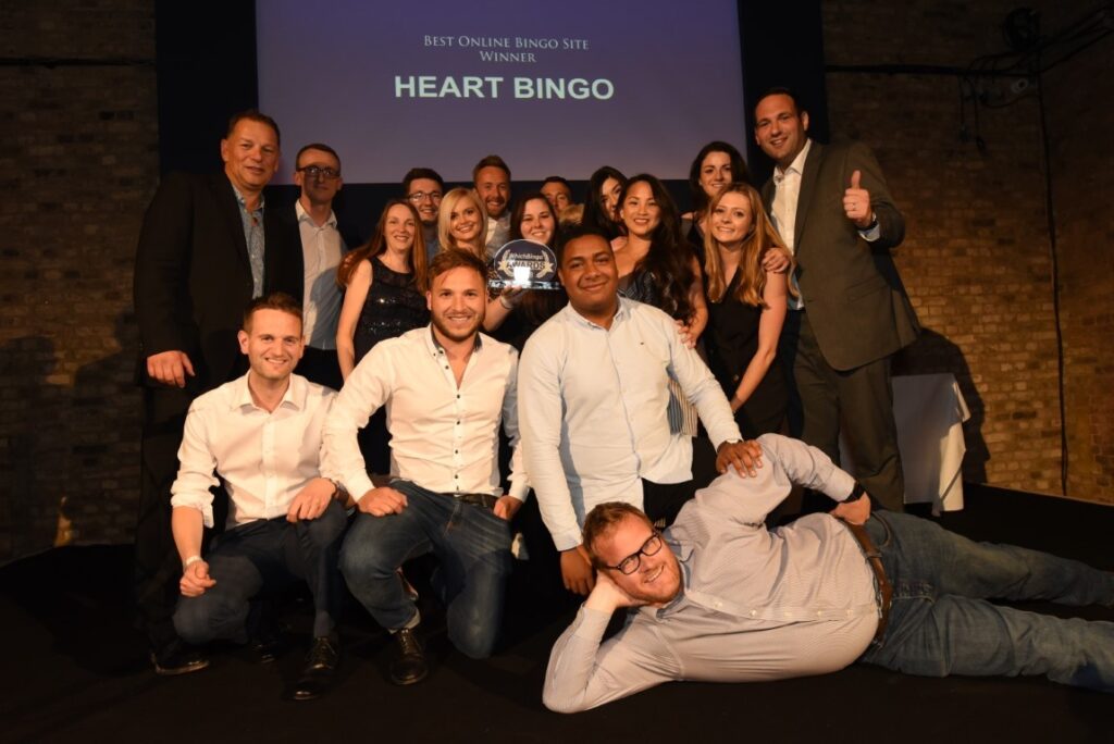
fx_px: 650
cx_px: 557
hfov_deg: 81.2
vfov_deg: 59.6
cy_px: 372
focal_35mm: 21
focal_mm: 21
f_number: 5.6
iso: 2000
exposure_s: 1/80
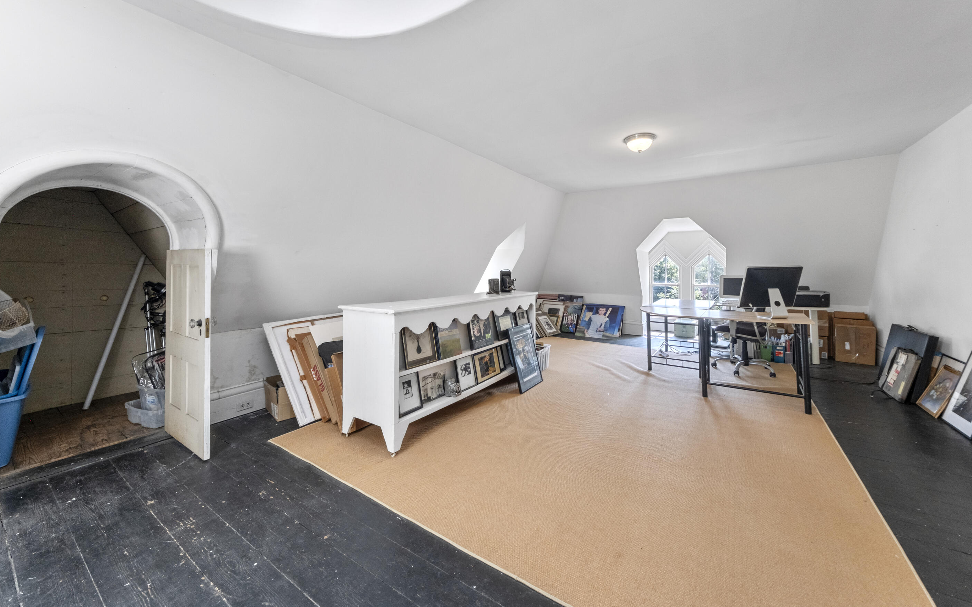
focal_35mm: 13
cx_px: 512
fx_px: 344
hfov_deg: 109.3
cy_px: 267
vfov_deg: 82.5
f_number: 8
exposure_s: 1/15
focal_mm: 8
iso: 640
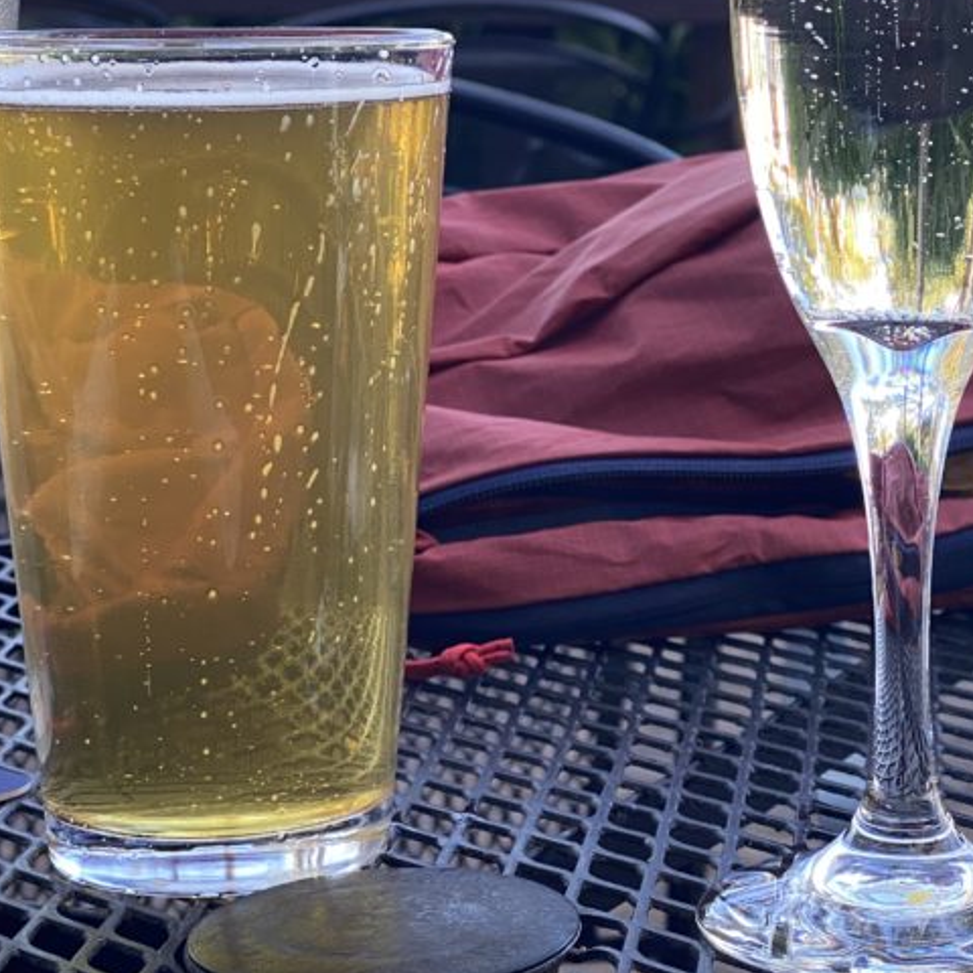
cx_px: 673
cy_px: 296
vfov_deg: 17.7
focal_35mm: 98
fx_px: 3116
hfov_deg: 17.7
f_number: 2
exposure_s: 1/122
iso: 32
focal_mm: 6
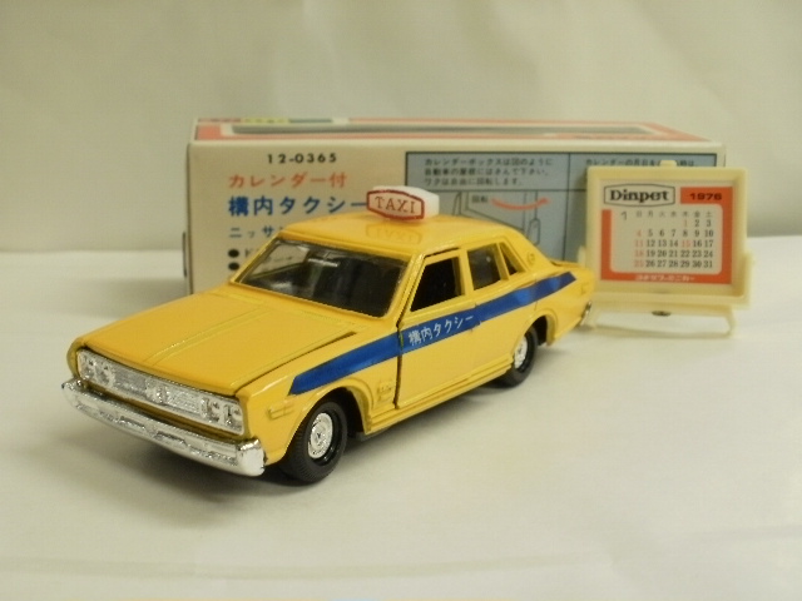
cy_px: 300
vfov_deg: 32.9
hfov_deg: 42.9
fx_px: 1019
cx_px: 401
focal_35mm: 44
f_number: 4
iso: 125
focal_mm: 7.7
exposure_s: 1/15
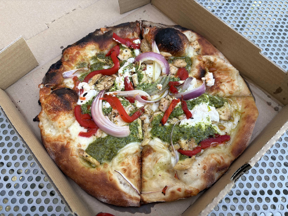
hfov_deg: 67.3
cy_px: 108
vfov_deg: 53.1
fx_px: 216
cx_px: 144
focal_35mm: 26
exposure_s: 1/122
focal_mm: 5.96
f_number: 1.6
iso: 50
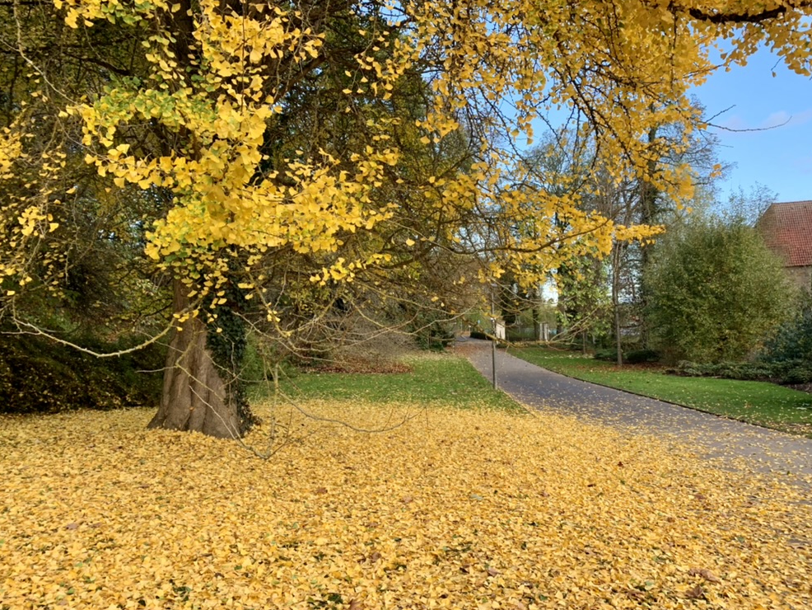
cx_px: 399
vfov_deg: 51.4
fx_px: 634
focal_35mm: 27
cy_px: 302
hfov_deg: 65.3
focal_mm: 4.25
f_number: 1.8
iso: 25
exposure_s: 1/121
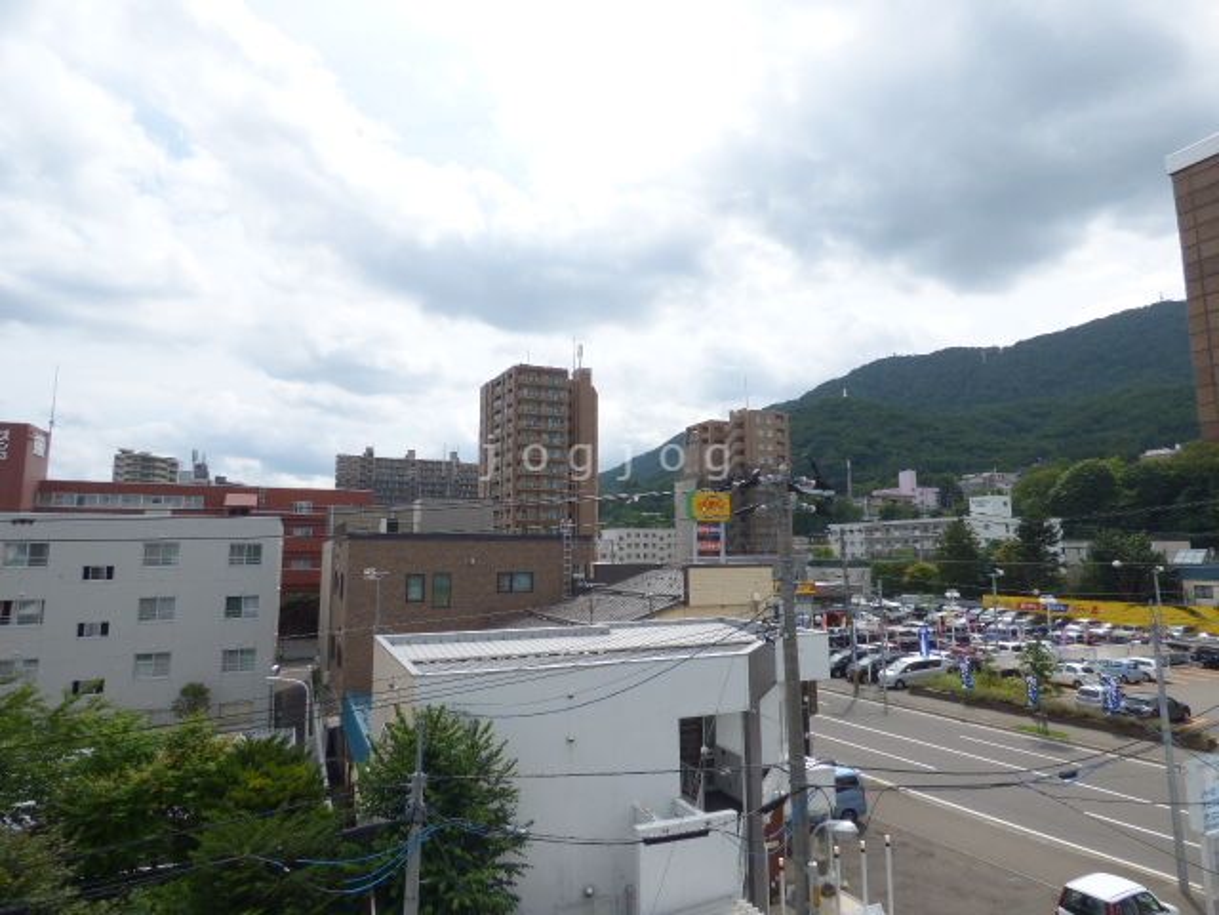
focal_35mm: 20
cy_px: 458
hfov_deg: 81.7
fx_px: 704
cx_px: 610
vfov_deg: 66.0
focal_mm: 3.58
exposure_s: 1/2000
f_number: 2.8
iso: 100
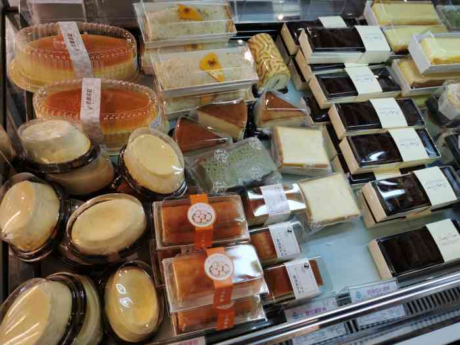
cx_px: 230
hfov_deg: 65.3
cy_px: 172
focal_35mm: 27
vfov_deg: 51.4
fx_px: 359
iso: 64
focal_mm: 5.58
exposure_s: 1/100
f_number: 1.8
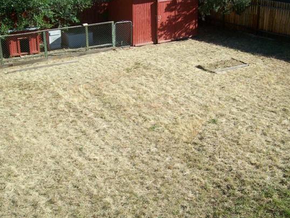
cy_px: 93
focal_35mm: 43
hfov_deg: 43.8
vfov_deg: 33.5
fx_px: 360
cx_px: 138
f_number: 4.8
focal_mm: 6
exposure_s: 1/351
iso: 80
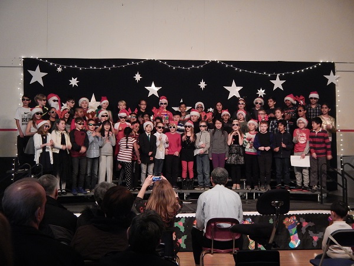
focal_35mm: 47
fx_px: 481
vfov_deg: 30.9
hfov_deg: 40.4
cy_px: 133
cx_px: 177
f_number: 4.1
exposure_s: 1/20
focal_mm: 8.4
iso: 720
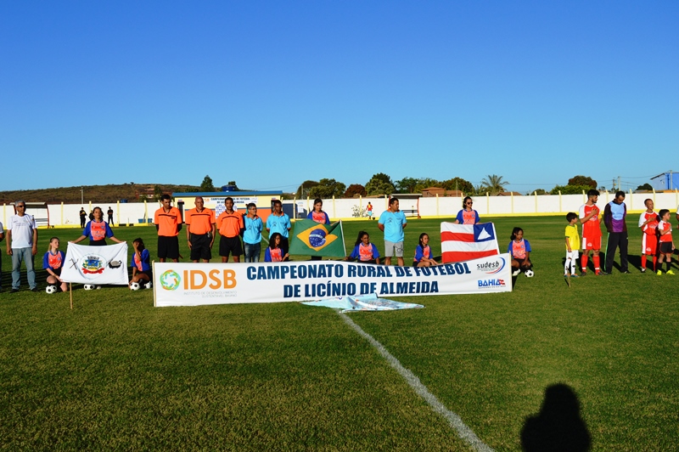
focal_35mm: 40
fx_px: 763
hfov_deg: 48.0
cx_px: 340
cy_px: 226
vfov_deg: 33.0
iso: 280
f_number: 7.1
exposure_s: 1/2000
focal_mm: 27
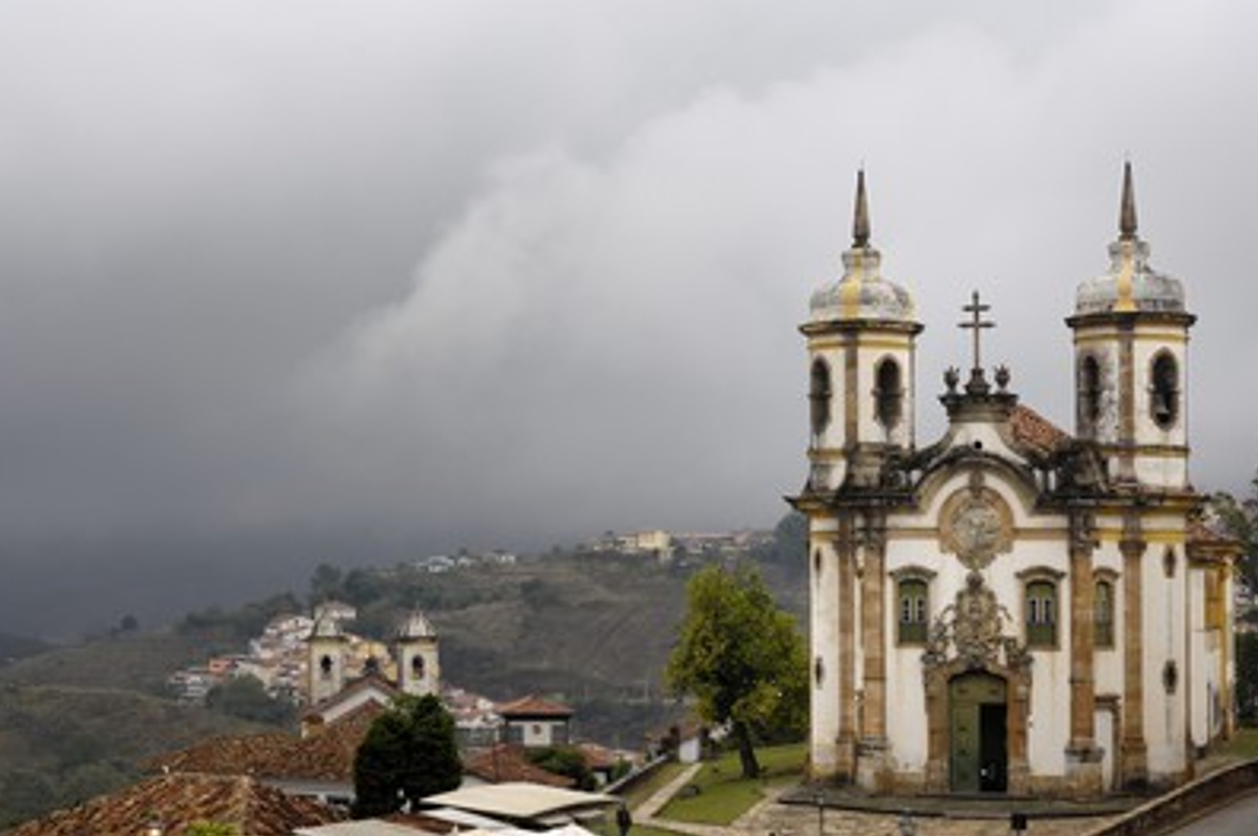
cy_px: 416
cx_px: 653
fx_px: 2338
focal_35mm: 67
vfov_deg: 20.3
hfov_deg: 30.1
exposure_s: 1/90
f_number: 6.3
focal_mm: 42
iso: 100
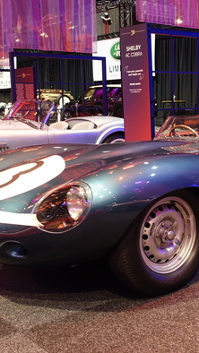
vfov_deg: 40.6
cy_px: 177
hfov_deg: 23.2
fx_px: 478
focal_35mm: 51
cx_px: 160
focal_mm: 11.81
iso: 800
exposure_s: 1/40
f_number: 2.8
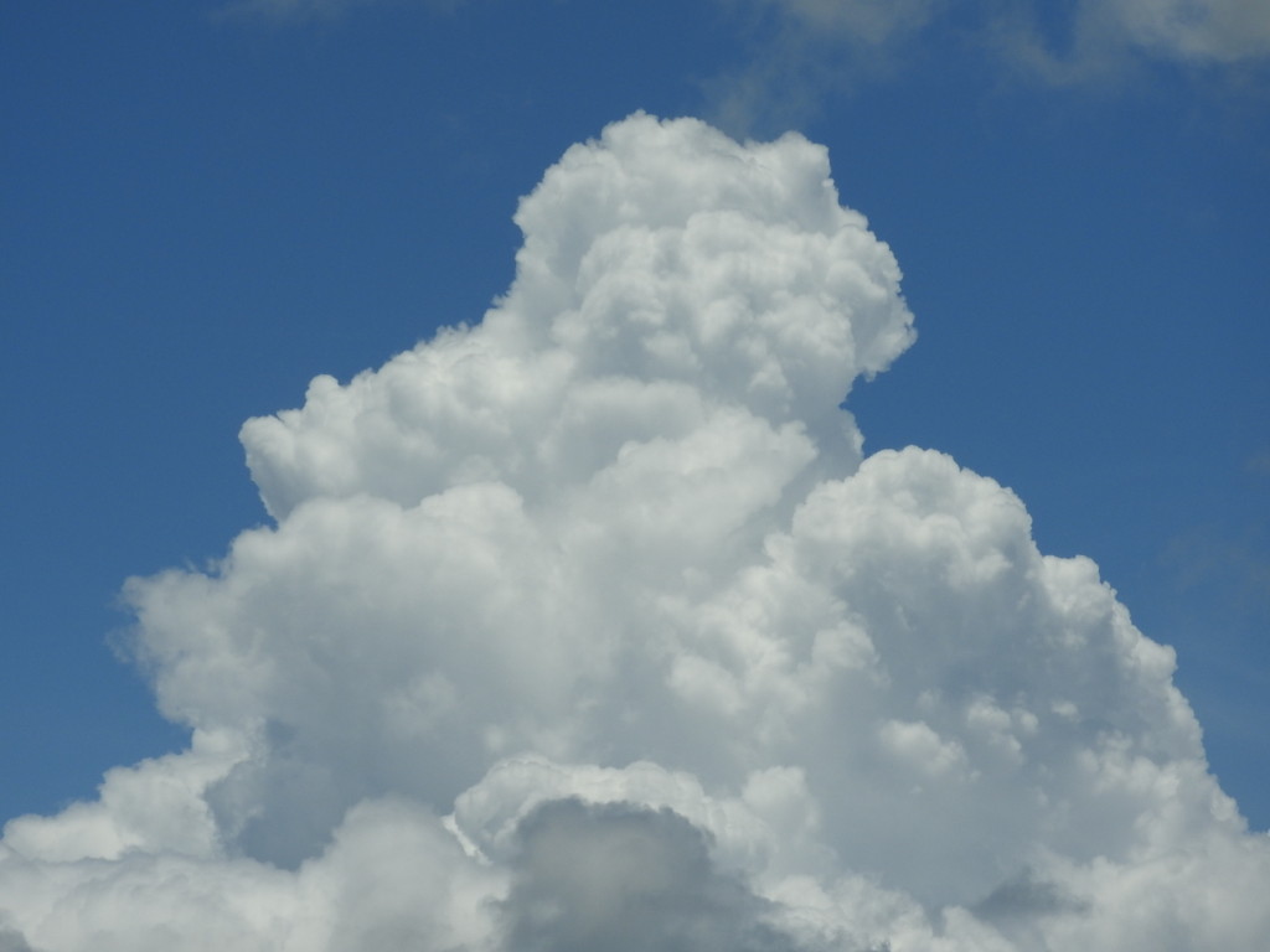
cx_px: 635
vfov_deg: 8.7
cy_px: 476
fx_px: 6237
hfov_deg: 11.6
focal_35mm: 170
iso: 100
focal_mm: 30.5
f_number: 5.8
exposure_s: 1/2000
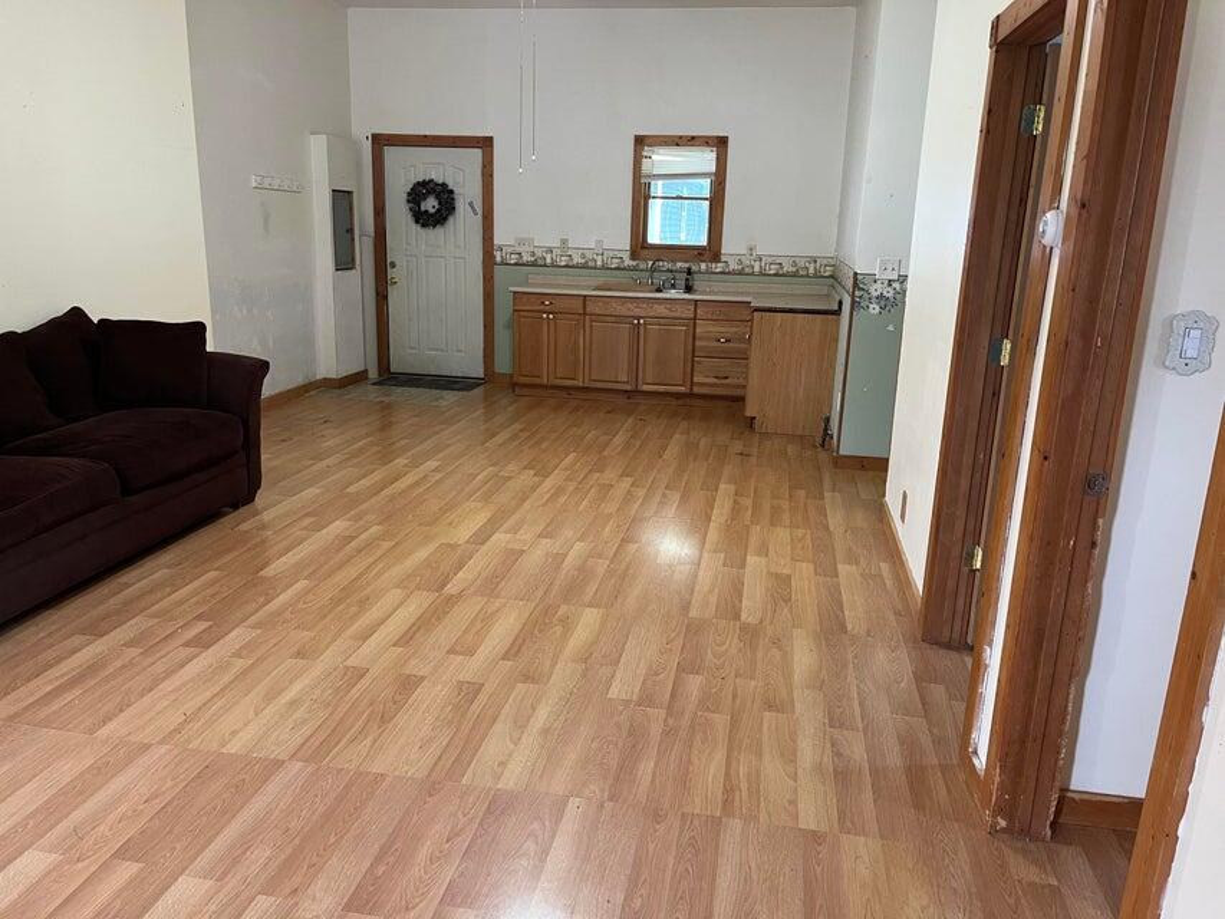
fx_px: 920
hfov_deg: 67.3
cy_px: 460
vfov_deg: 53.1
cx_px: 612
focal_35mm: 26
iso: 160
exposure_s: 1/60
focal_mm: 5.1
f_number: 1.6
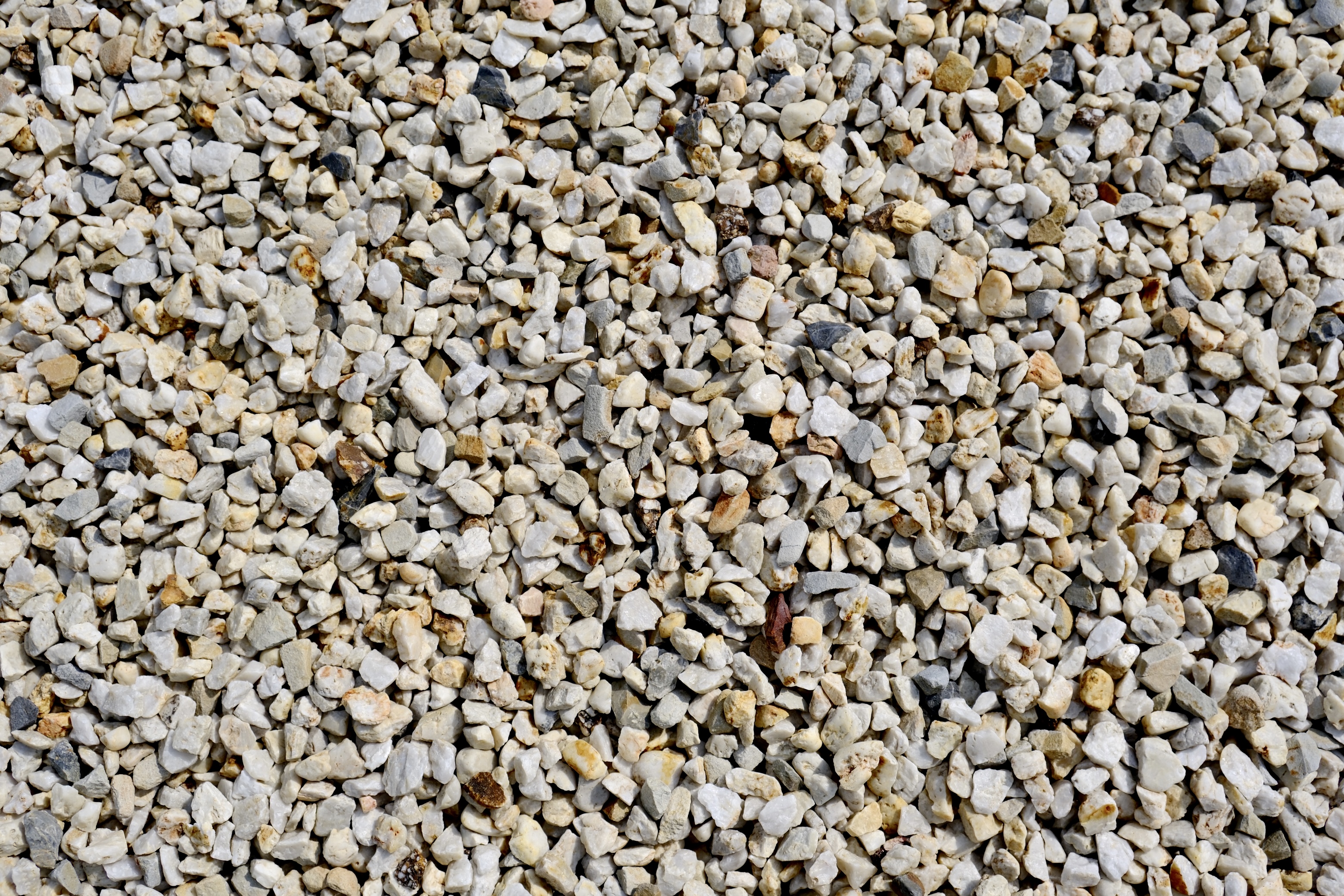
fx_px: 1493
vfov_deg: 33.4
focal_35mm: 40
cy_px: 448
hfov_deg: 48.5
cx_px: 672
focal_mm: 26.5
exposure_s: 1/1500
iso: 160
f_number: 5.6
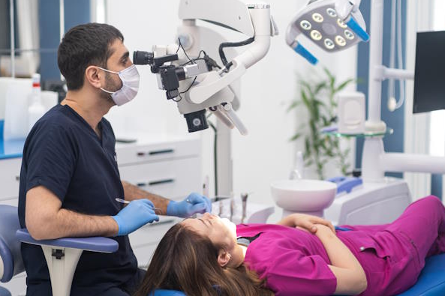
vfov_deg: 16.1
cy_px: 147
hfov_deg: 23.9
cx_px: 224
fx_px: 1050
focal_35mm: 85
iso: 640
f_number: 1.4
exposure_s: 1/125
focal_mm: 56
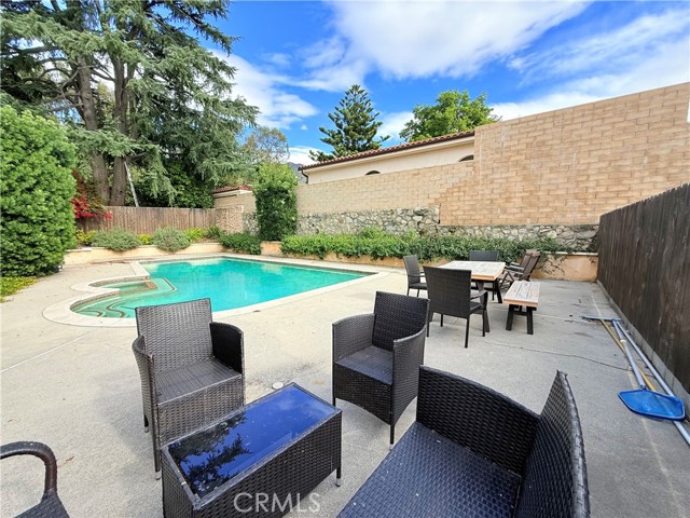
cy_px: 259
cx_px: 345
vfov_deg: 85.7
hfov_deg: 102.1
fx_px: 279
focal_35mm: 14
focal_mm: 2.22
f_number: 2.2
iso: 50
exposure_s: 1/734
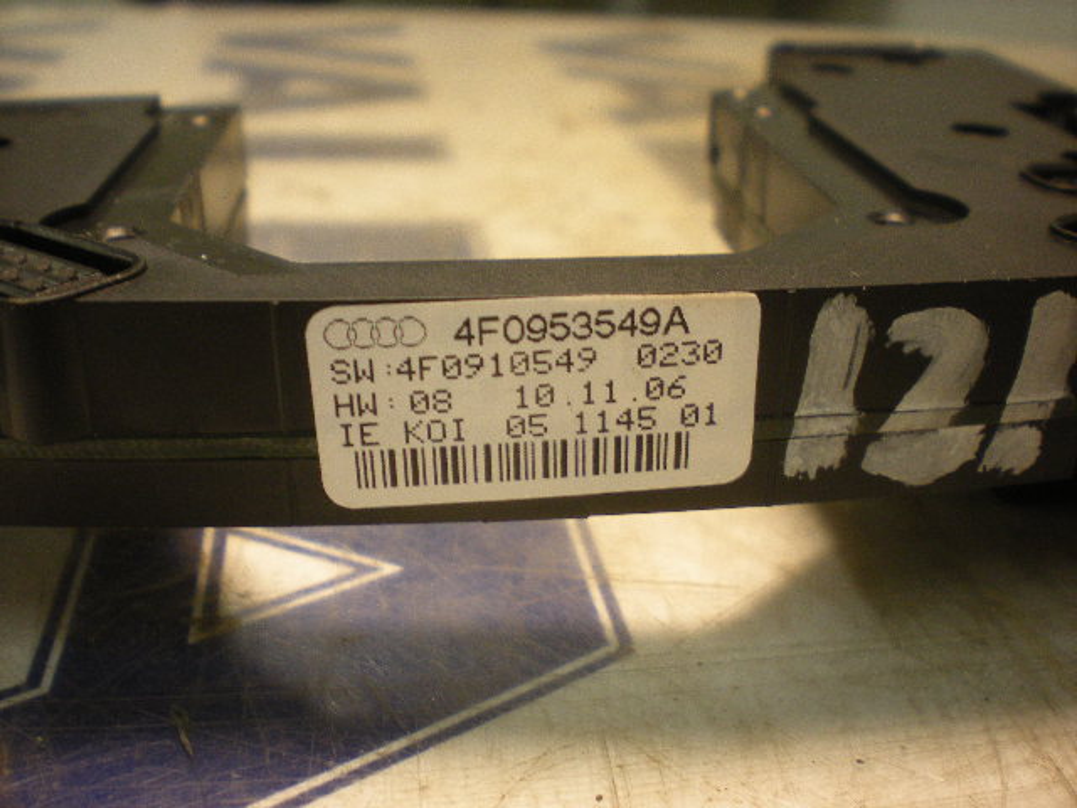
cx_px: 538
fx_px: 1182
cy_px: 404
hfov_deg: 49.0
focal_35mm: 38
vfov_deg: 37.7
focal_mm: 6.3
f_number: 3.1
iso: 172
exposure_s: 1/46.2
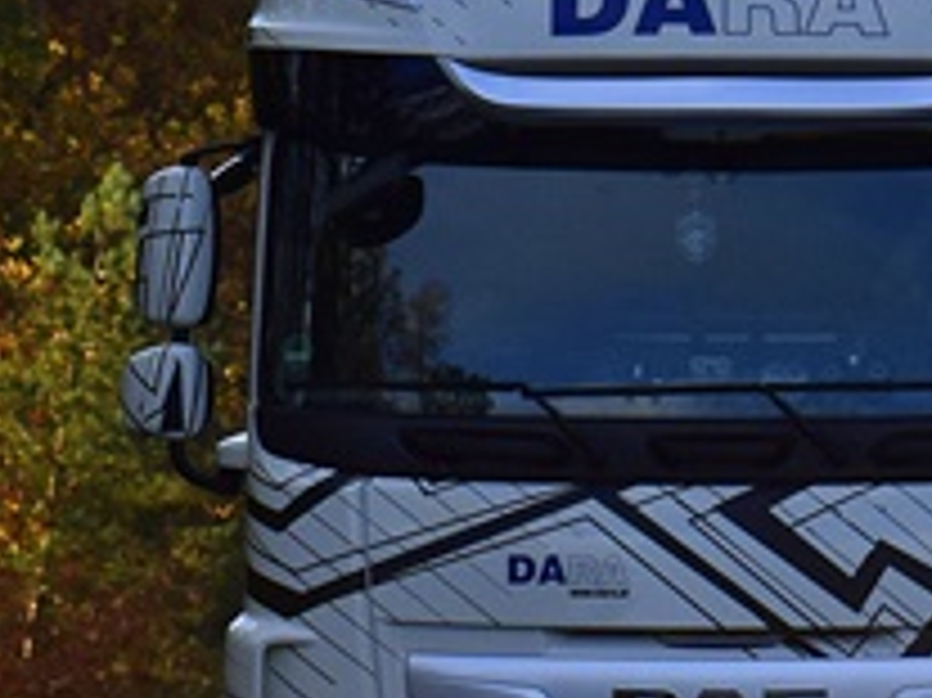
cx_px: 1036
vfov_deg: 2.8
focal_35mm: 530
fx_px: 14258
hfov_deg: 3.7
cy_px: 277
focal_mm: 95
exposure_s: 1/640
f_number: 8
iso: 800
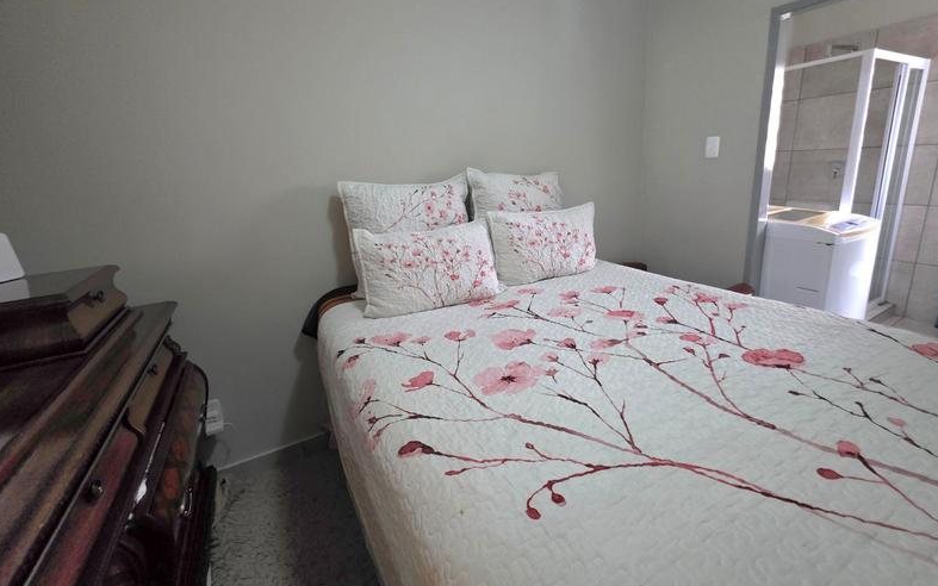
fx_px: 358
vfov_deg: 78.3
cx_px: 470
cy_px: 256
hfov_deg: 105.3
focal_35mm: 14
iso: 800
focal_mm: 2.2
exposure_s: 1/50.3
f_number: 1.9
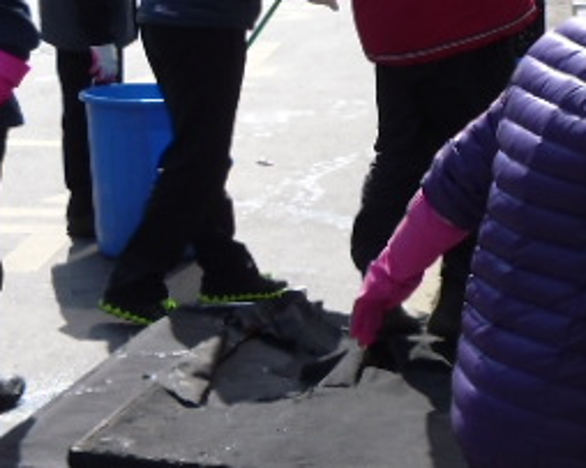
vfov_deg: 12.6
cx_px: 277
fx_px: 2115
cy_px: 196
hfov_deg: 15.8
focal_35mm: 122
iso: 80
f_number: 3.3
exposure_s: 1/558
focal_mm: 5.6
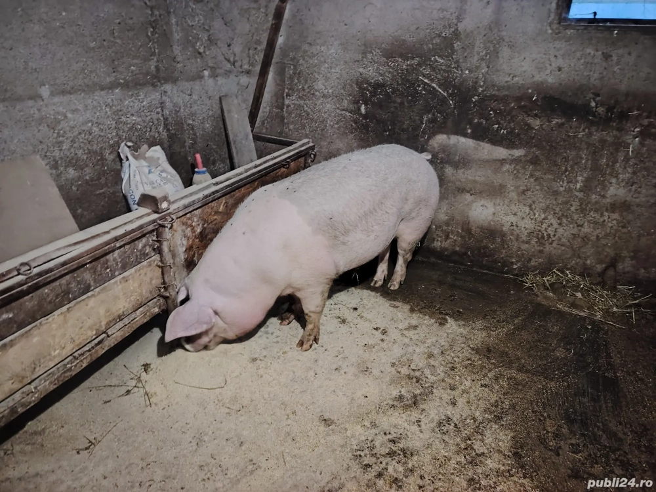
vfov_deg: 56.8
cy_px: 246
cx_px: 328
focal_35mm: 24
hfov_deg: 71.6
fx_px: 455
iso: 7552
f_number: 1.75
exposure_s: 1/16.7
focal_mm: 5.25
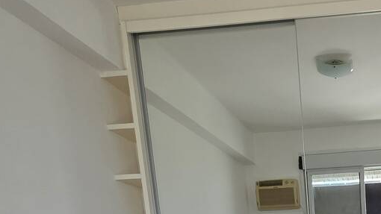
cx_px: 364
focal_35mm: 40
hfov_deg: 44.4
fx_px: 404
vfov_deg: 22.9
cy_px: 338
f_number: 1.9
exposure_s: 1/359
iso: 200
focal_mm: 2.2
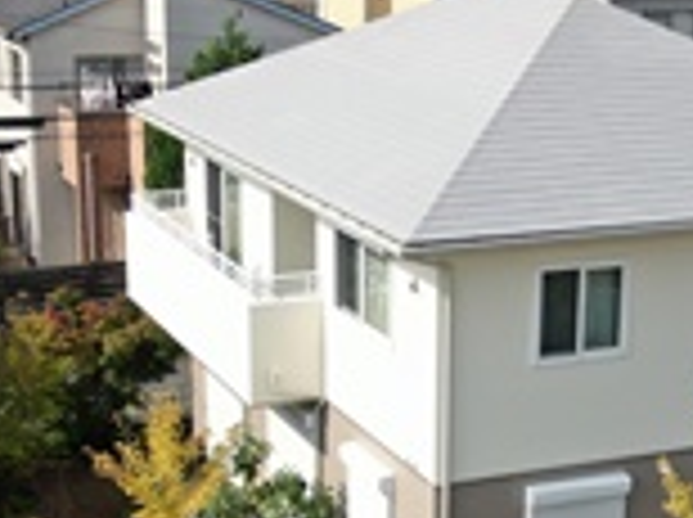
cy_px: 342
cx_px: 428
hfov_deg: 23.3
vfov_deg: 17.5
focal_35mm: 84
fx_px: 1679
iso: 100
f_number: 3.4
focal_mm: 6.35
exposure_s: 1/640
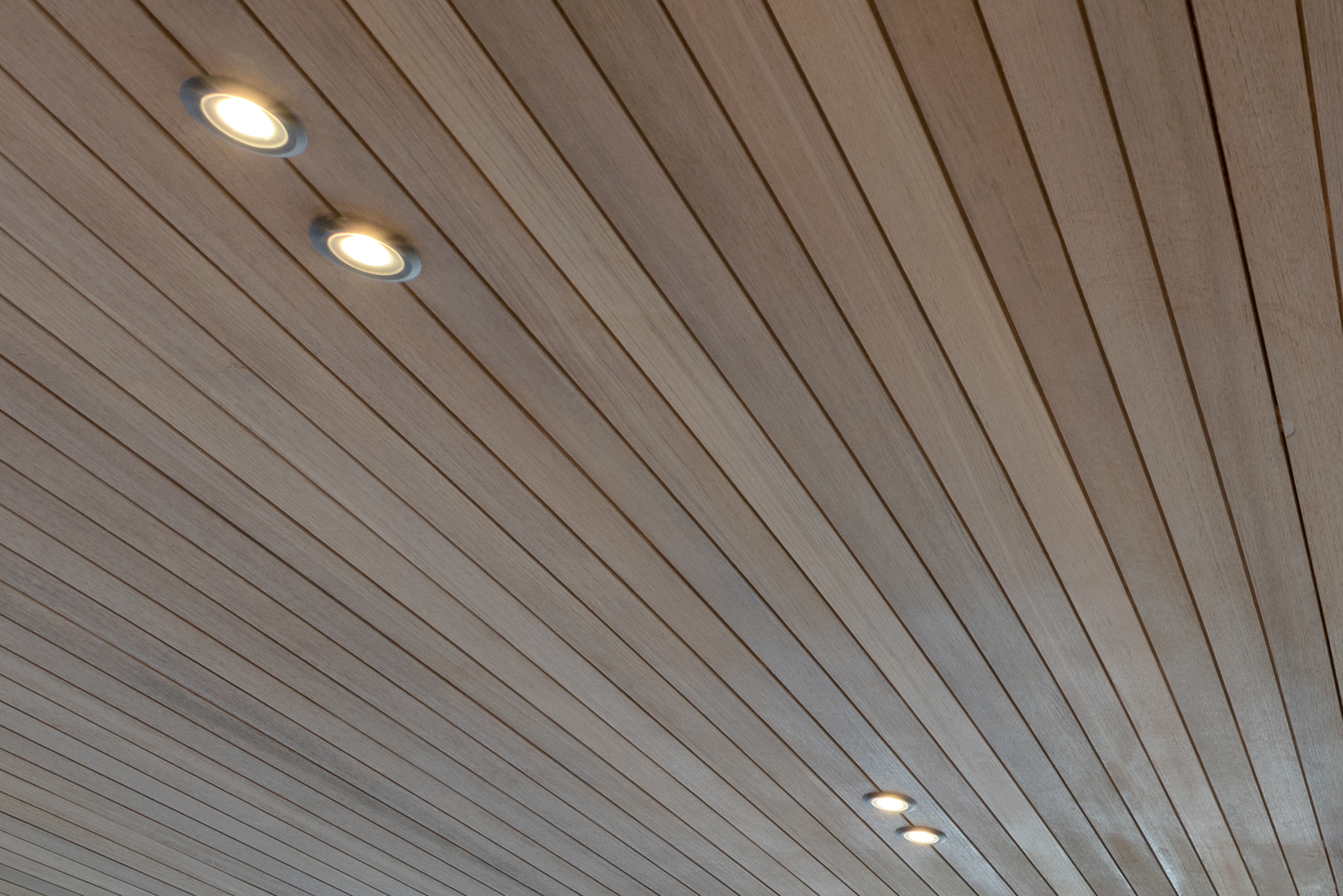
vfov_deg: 22.1
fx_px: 1717
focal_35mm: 46
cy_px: 1465
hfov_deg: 36.3
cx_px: 1471
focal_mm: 14
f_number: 13
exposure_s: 2
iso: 125
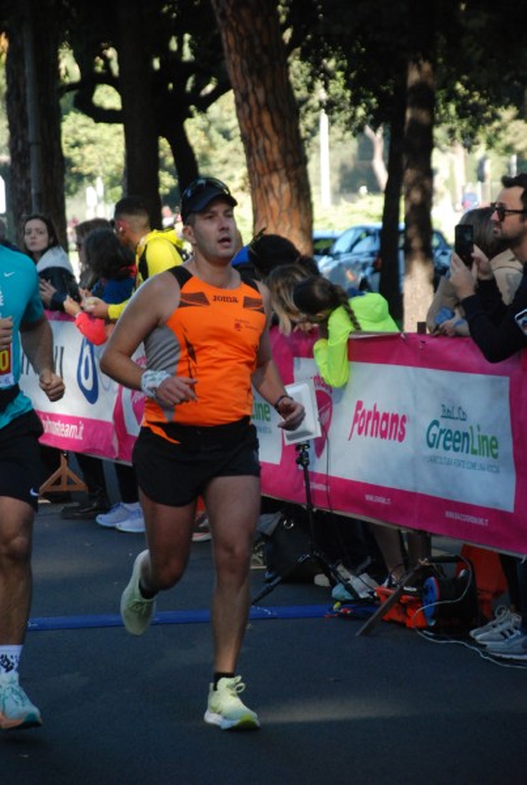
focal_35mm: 168
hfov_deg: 8.2
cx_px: 264
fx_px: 3670
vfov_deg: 12.2
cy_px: 392
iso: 1000
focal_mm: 112
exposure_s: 1/400
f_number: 5.6
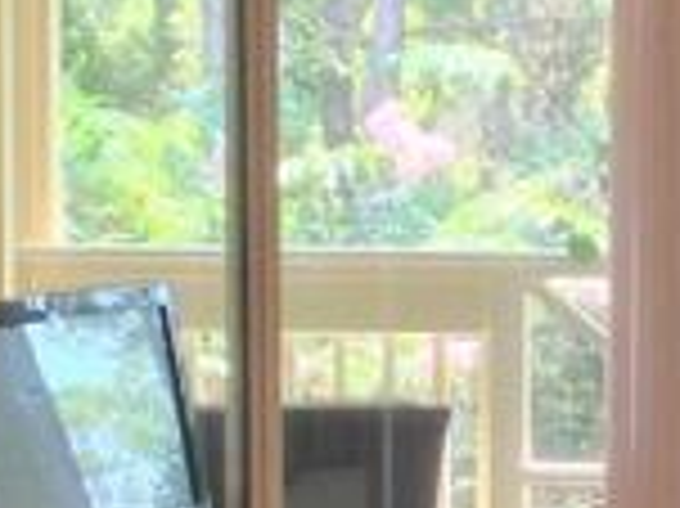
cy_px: 288
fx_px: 3435
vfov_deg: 8.5
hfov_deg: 11.2
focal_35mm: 175
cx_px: 653
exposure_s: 1/60
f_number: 2.4
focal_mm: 4.12
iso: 50
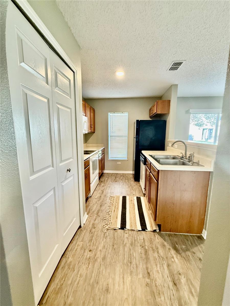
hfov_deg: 85.7
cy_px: 153
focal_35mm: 14
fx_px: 124
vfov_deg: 102.1
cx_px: 115
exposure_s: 1/60
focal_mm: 2.22
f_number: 2.2
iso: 250
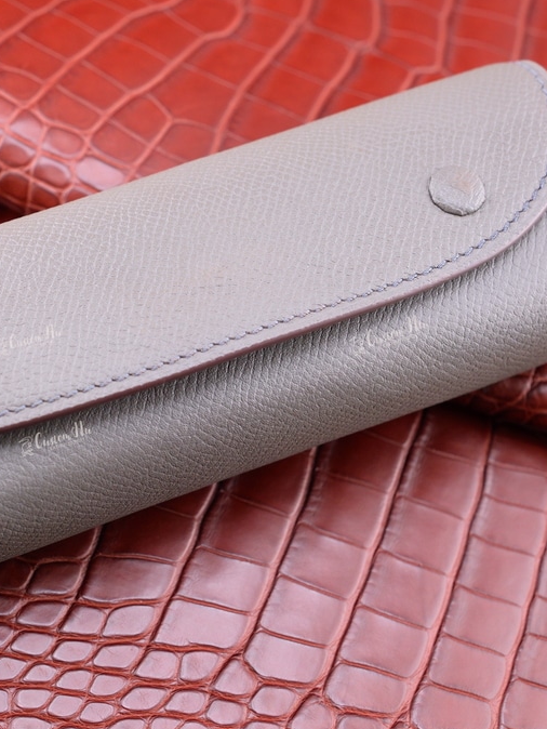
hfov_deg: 20.1
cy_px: 362
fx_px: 1537
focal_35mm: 73
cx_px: 175
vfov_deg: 26.7
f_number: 5
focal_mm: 33
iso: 500
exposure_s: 1/120
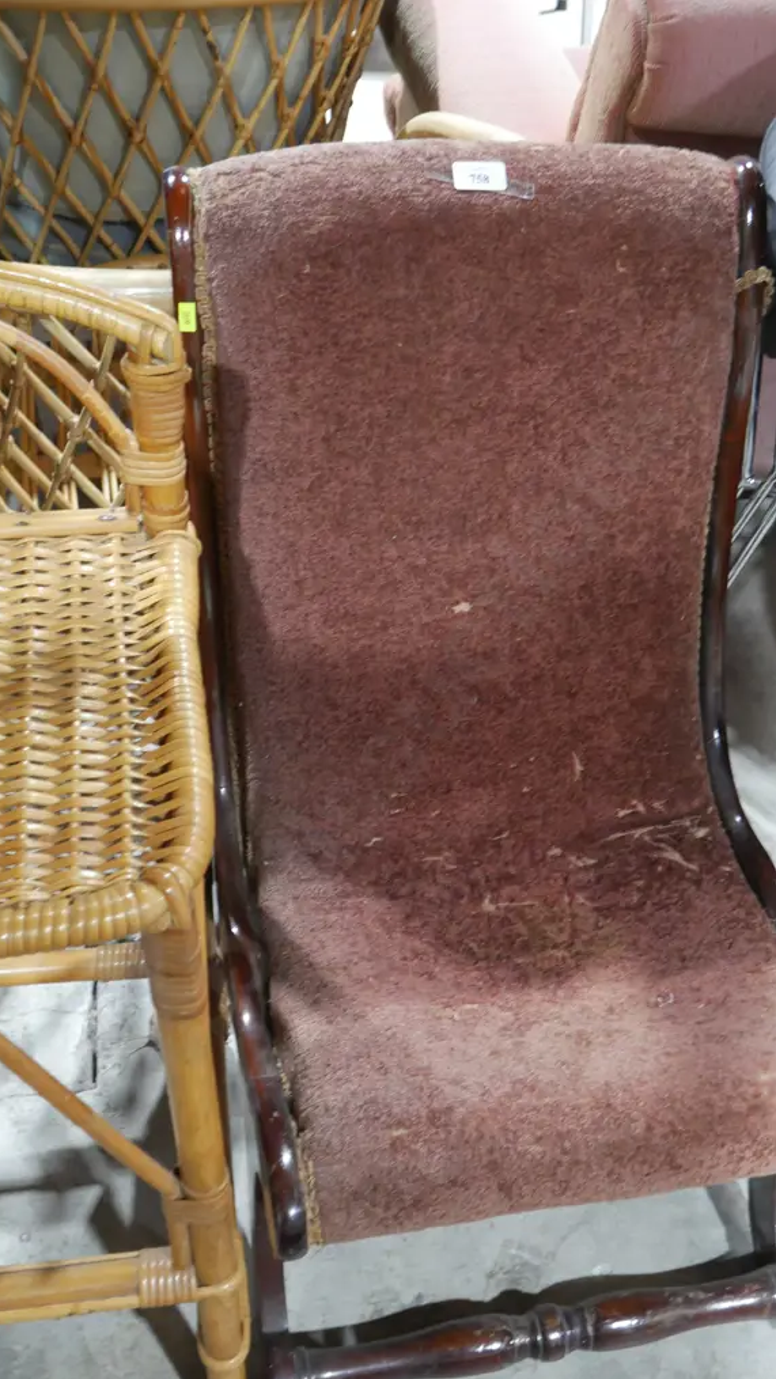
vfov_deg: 46.4
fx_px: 1609
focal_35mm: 44
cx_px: 441
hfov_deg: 27.1
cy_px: 694
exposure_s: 1/60
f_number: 4.4
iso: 2000
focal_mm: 20
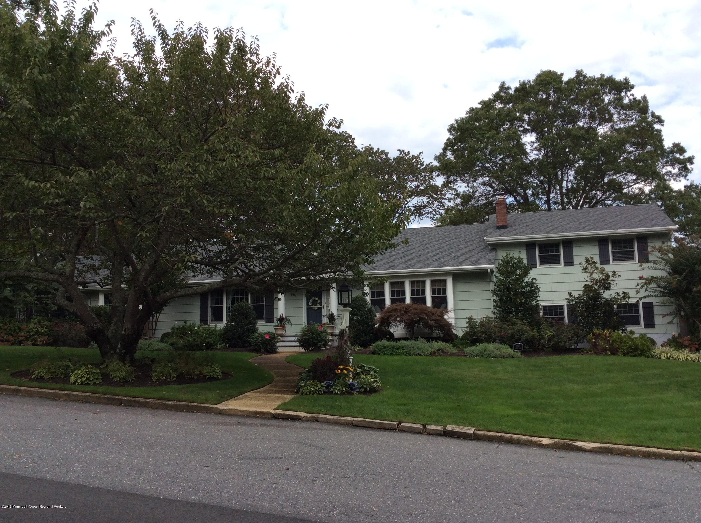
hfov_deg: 56.9
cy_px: 262
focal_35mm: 32
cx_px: 350
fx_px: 647
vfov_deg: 44.1
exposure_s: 1/773
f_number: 2.4
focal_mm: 3.3
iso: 32
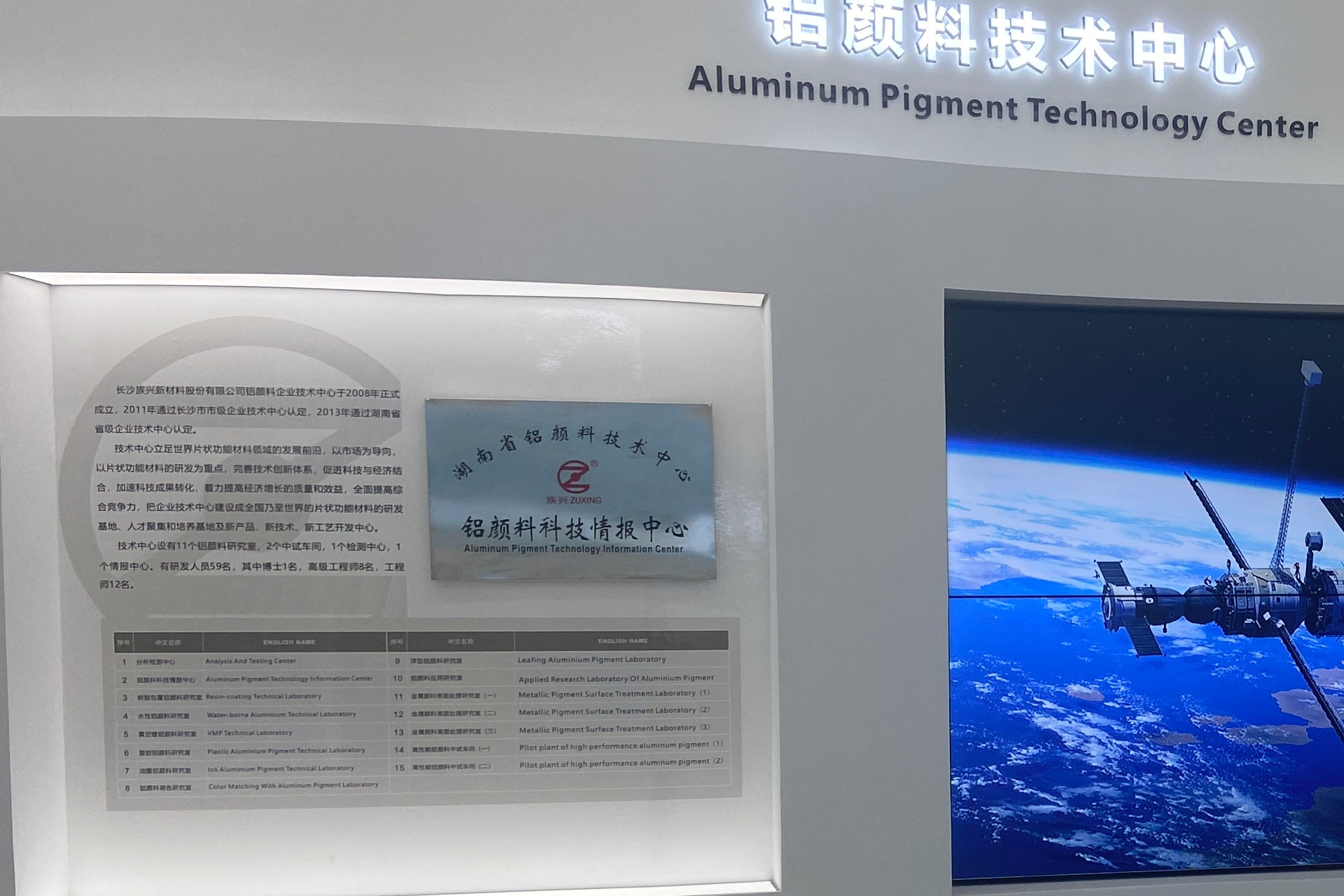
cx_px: 1257
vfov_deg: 25.6
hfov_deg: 35.5
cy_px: 710
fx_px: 1941
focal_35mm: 52
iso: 32
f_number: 1.8
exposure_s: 1/178
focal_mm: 4.25
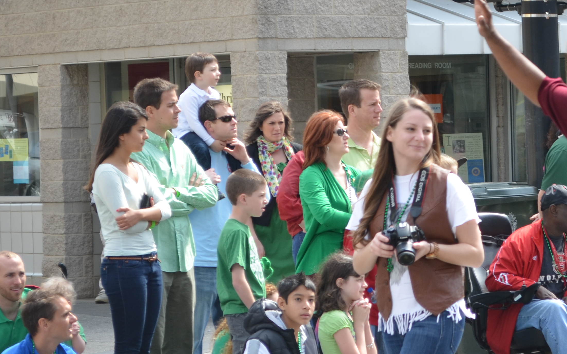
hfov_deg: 11.1
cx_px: 600
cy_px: 90
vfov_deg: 7.0
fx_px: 2892
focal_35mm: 187
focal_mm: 55
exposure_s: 1/200
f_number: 7.1
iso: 200
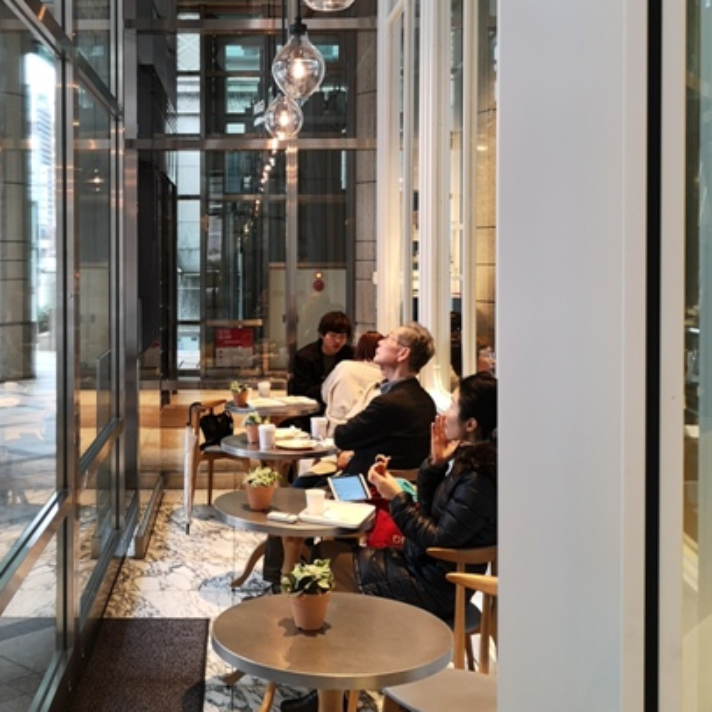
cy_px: 277
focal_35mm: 47
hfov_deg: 35.5
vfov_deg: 35.9
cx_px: 212
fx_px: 1094
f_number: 1.8
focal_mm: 3.95
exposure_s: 1/33.3
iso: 125
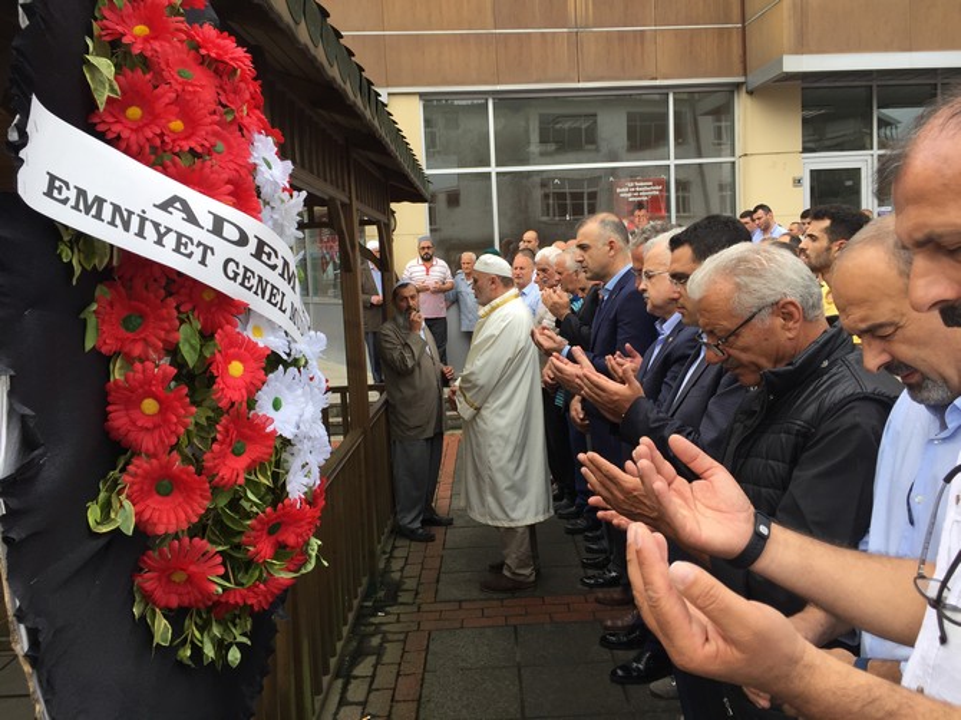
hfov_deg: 61.7
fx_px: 805
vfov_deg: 48.2
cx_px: 480
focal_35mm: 29
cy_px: 360
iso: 32
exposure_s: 1/217
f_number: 2.2
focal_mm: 4.15
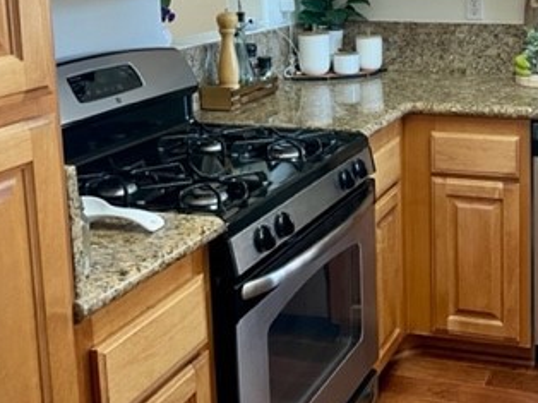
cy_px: 60
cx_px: 457
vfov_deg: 26.8
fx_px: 823
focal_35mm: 53
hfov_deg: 34.7
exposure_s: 1/60
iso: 160
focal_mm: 4.2
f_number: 1.6
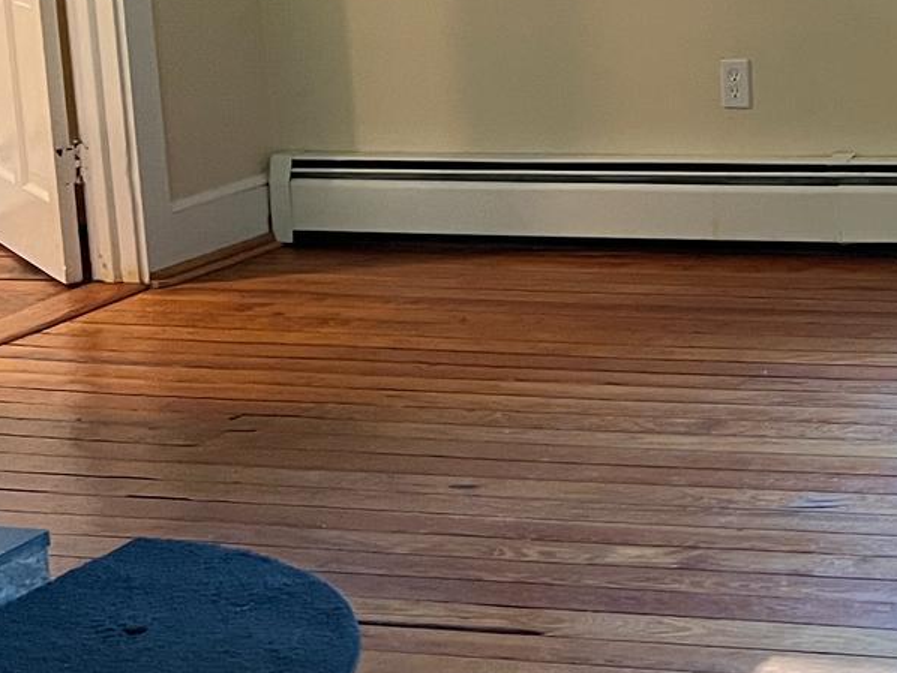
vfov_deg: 15.9
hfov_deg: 19.8
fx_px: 2307
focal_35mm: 89
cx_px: 1240
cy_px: -142
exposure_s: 1/60
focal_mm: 5.7
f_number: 1.5
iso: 320
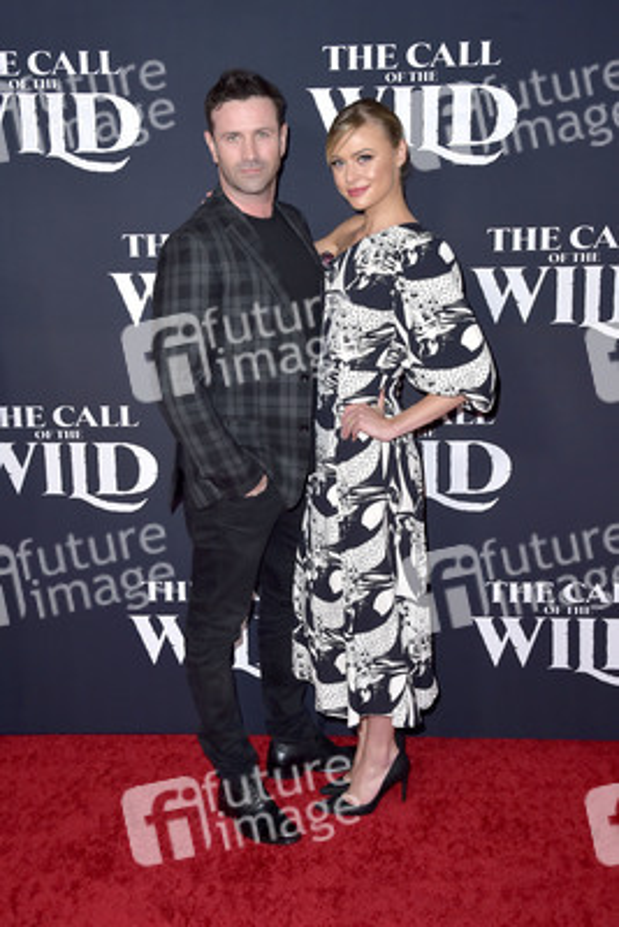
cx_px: 310
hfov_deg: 28.1
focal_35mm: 48
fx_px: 1237
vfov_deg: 41.1
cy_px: 464
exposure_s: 1/250
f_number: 7.1
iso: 320
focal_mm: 48
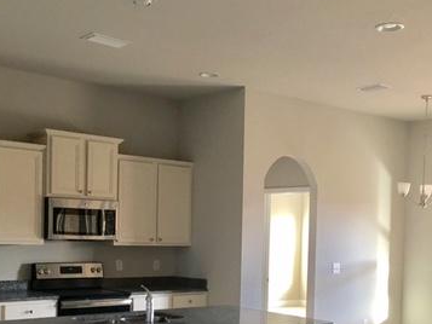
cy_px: 251
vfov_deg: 27.6
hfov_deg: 36.8
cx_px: 240
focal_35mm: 52
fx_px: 649
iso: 80
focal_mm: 4.15
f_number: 2.2
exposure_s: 1/30
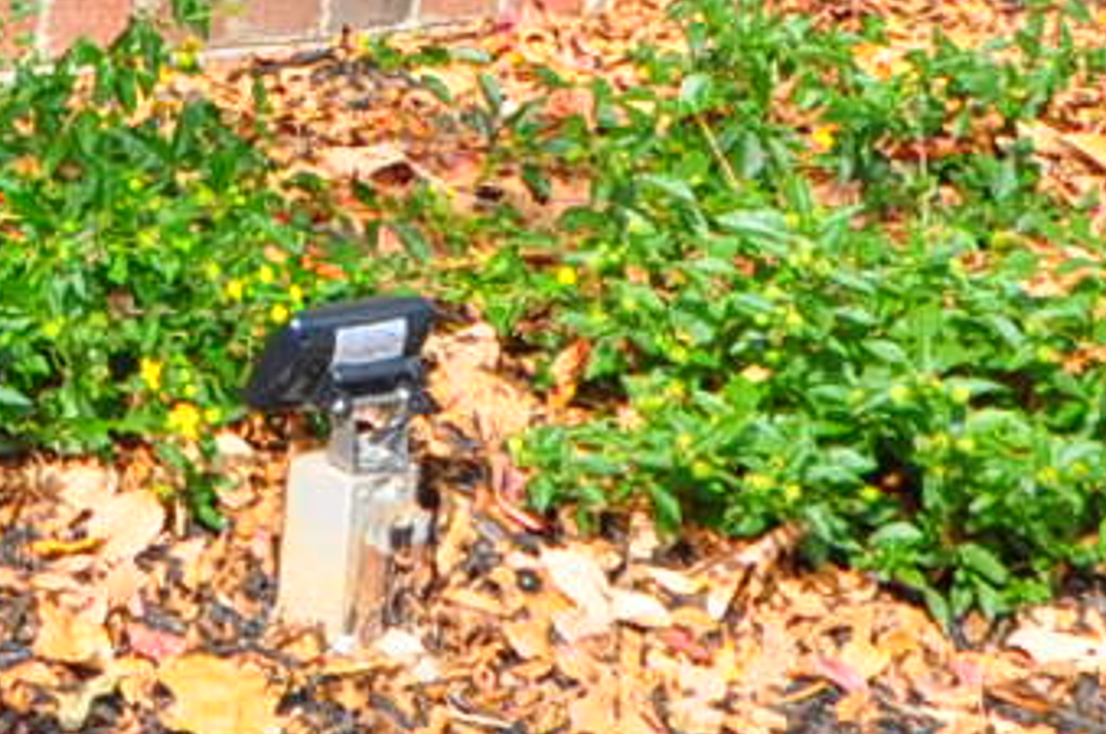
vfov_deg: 7.8
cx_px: -675
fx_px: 5246
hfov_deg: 11.4
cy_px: -447
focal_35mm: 171
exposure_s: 1/200
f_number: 8
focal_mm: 18
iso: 200
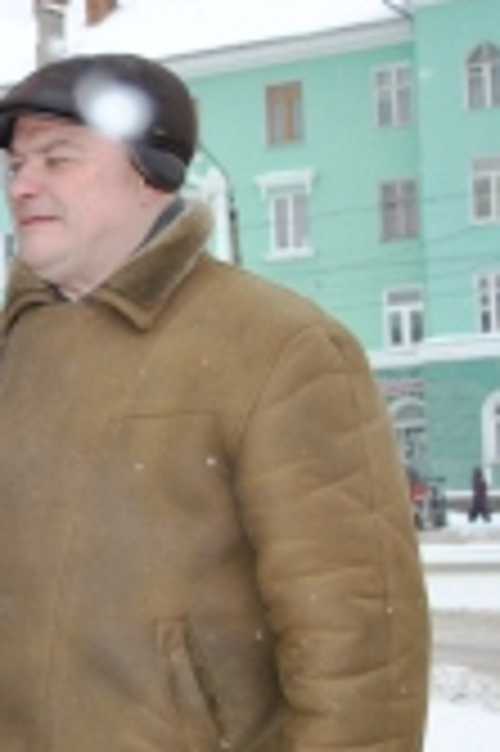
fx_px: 2359
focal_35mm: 113
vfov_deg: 18.1
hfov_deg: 11.1
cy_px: 471
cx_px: -446
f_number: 5
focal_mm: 28
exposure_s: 1/200
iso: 100
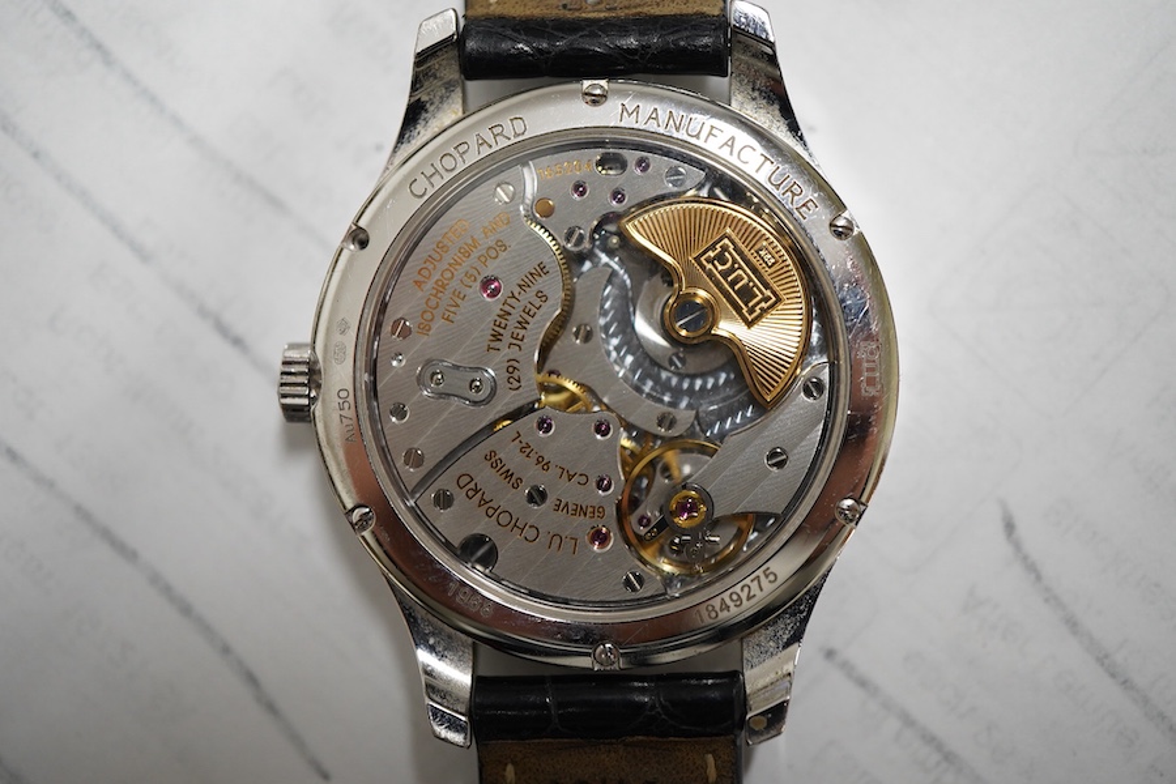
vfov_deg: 29.9
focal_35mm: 45
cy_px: 392
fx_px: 1470
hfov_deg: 43.6
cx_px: 588
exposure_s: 1/125
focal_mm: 30
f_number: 5
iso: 1000
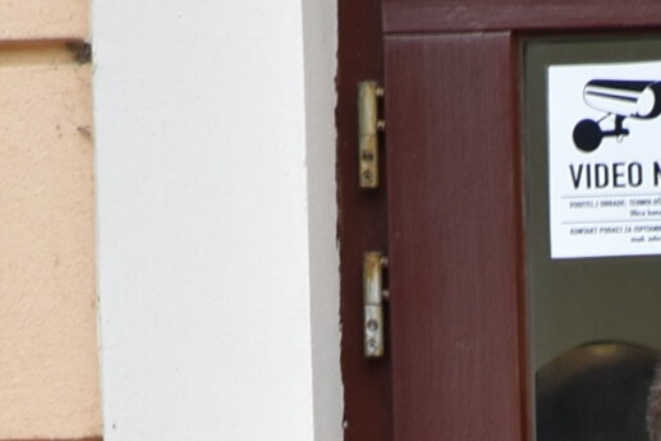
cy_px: 1031
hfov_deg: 2.8
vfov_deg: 1.8
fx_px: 13645
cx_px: 788
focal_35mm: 743
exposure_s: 1/80
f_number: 5.6
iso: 400
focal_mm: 100
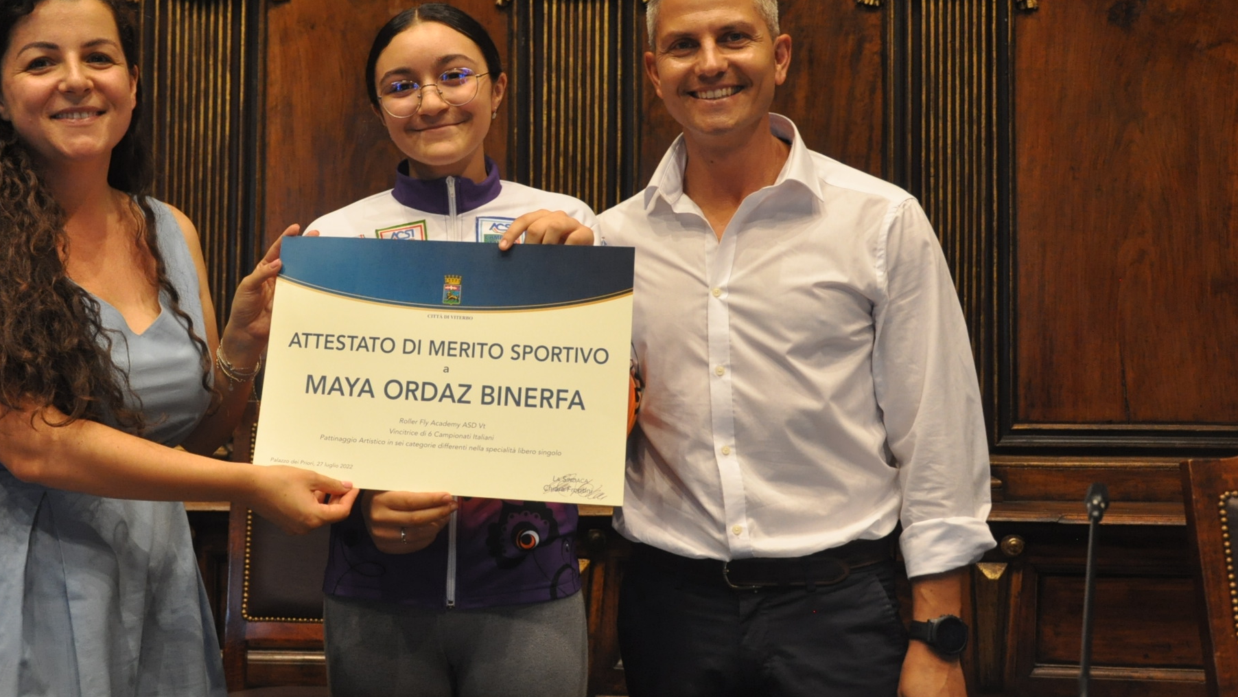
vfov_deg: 25.6
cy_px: 308
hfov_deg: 43.9
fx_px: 1531
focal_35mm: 47
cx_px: 509
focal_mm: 25
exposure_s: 1/100
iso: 1400
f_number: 4
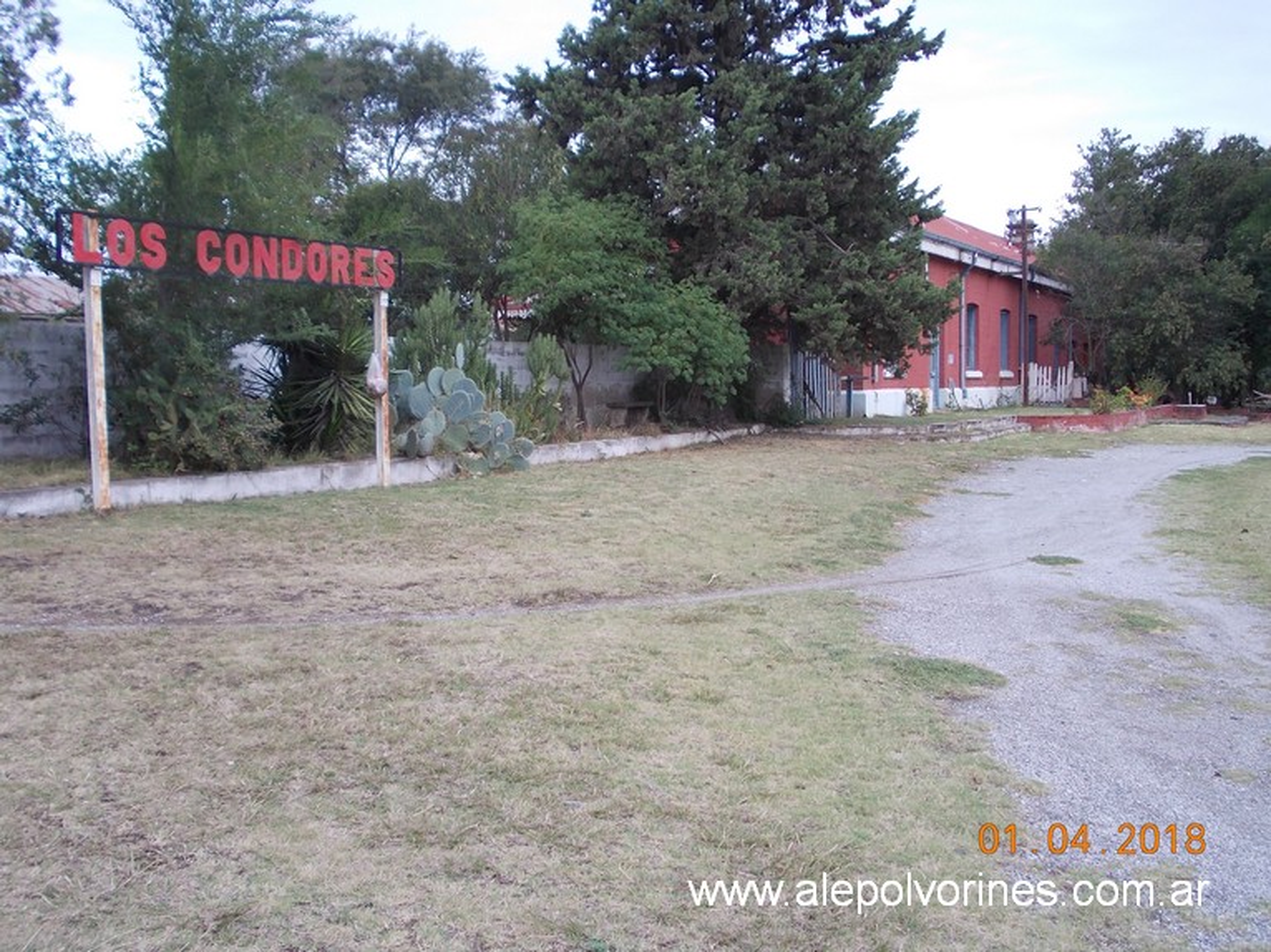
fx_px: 1395
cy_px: 476
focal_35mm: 38
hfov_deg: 49.0
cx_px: 636
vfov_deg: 37.7
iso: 80
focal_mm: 5.3
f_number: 3.1
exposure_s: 1/100
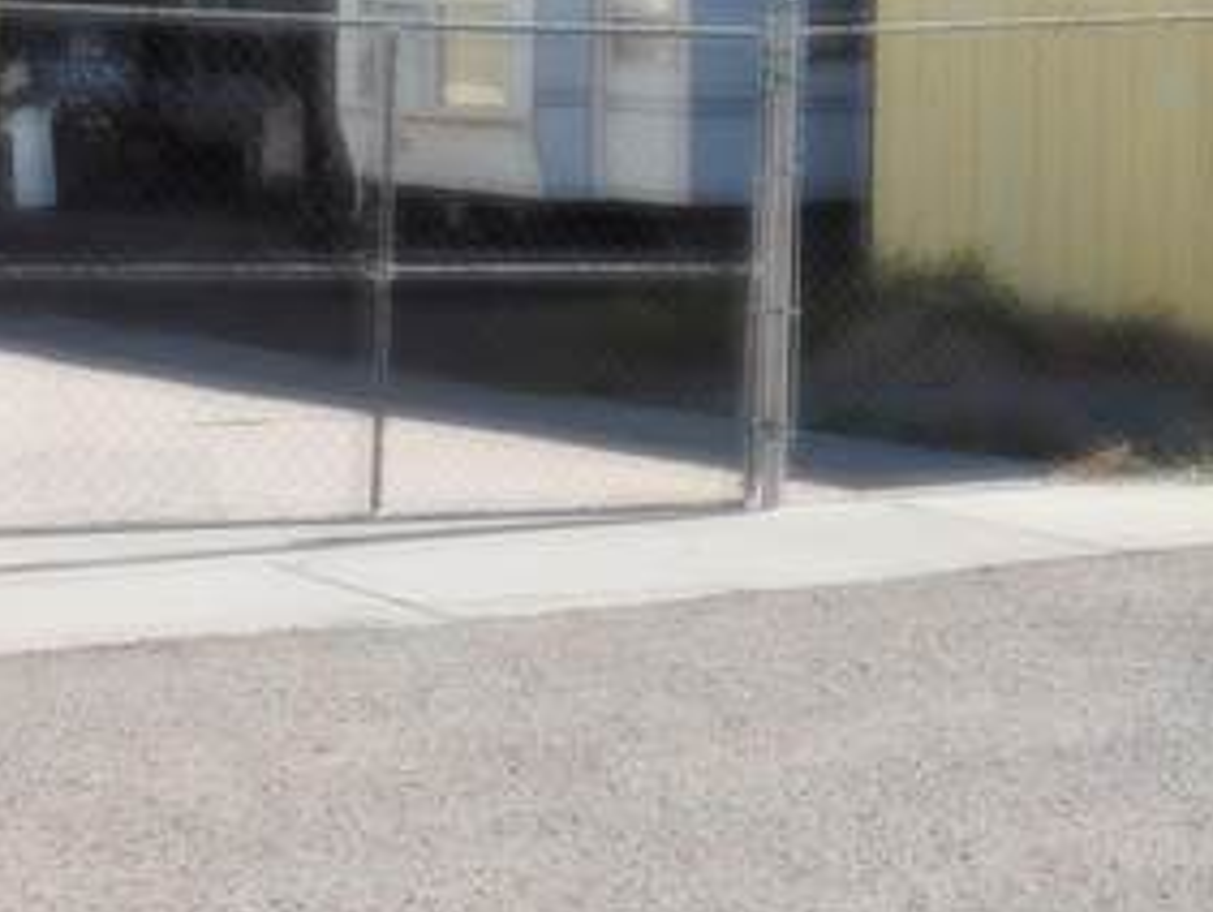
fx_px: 4454
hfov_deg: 15.0
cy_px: 176
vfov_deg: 11.6
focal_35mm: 127
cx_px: 1432
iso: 125
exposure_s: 1/500
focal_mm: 4.9
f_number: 6.4
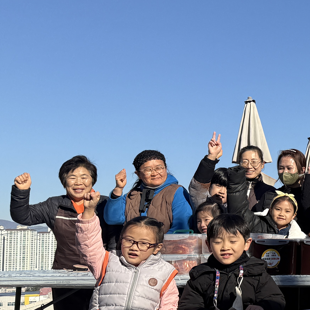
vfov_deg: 25.0
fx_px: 699
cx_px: 477
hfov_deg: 20.9
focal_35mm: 69
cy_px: 181
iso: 80
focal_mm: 6.76
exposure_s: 1/4975
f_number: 1.78
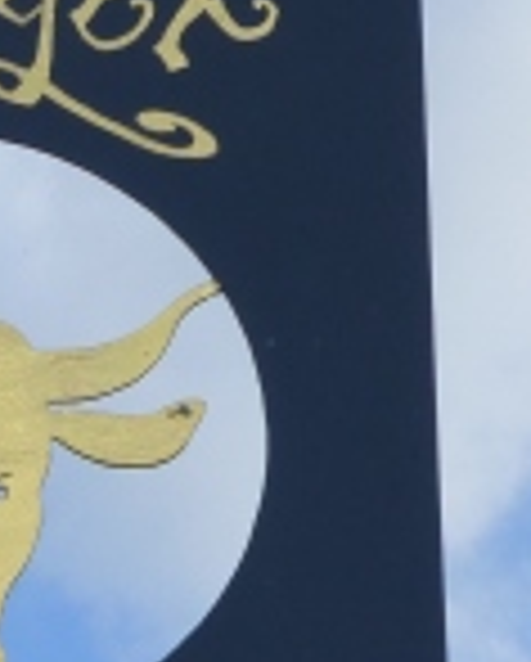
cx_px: -135
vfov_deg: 7.4
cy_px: 621
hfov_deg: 5.9
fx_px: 5077
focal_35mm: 259
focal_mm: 11
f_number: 4.8
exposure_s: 1/500
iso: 100
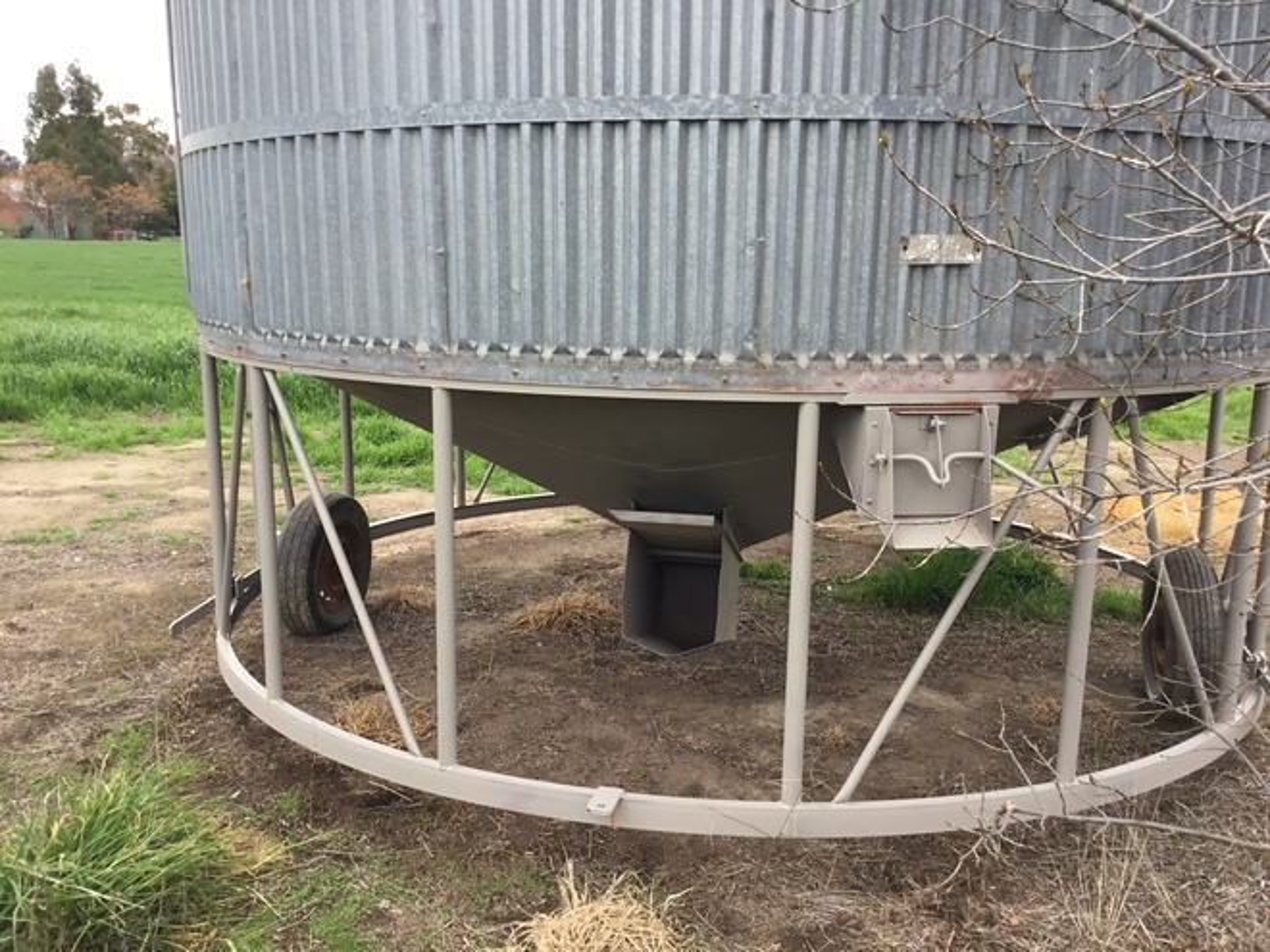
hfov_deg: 58.4
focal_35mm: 31
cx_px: 635
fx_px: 1137
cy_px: 476
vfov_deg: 45.4
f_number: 2.4
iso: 25
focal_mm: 3.3
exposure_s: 1/218
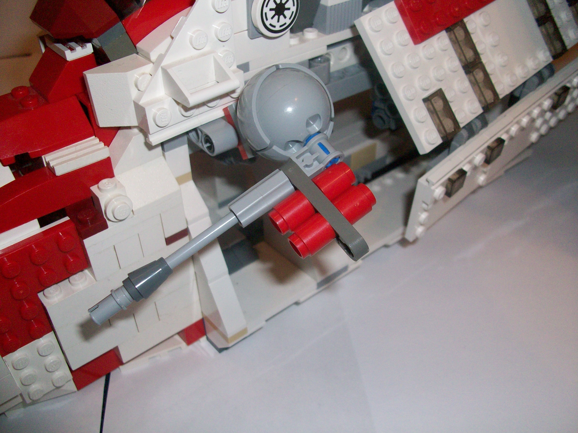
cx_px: 289
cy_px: 216
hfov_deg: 54.0
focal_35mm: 34
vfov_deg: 41.8
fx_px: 568
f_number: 2.8
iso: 160
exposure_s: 1/60
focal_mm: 5.7
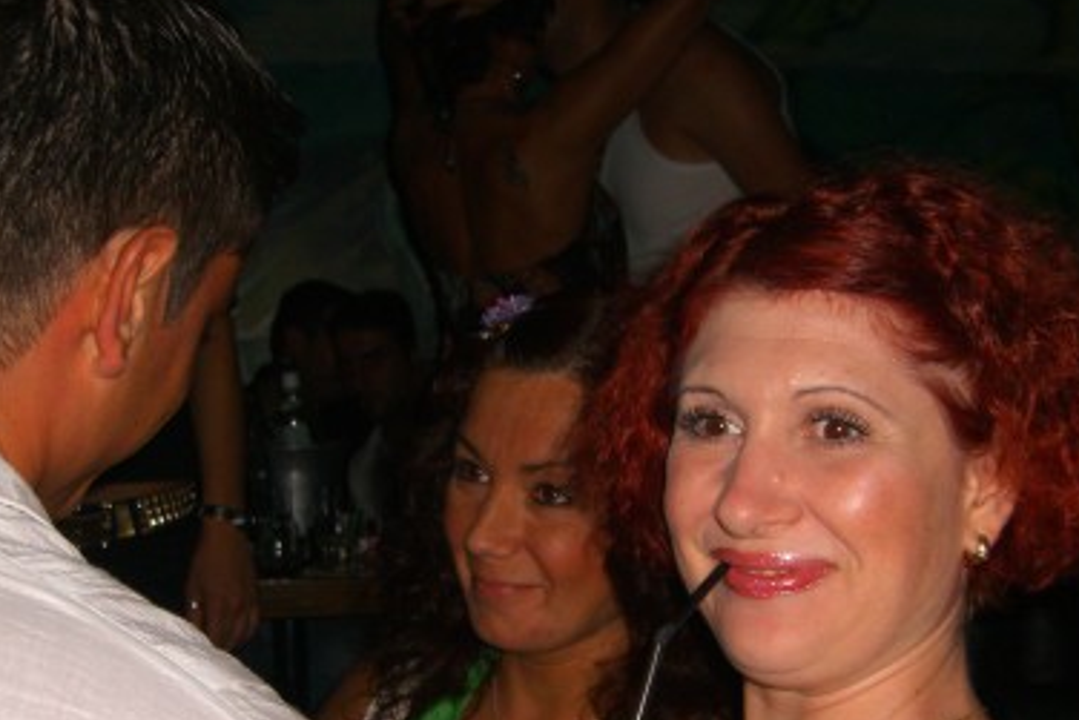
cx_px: 606
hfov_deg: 31.8
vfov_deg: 21.3
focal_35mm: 63
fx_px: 1889
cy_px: 600
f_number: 2.8
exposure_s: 1/60
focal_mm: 7.9
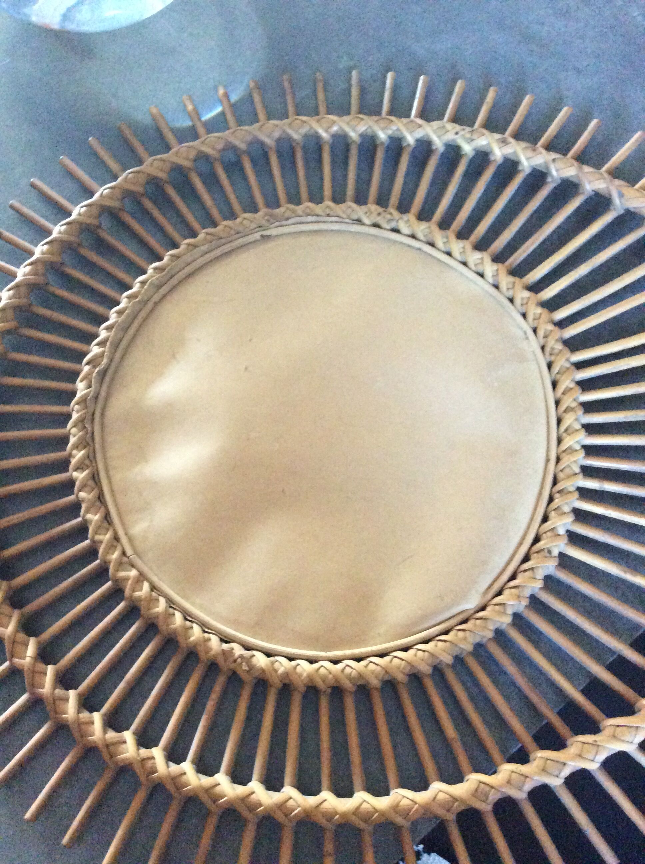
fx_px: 797
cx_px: 322
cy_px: 432
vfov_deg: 56.9
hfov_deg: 44.1
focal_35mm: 32
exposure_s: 1/17
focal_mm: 3.3
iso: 500
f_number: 2.4
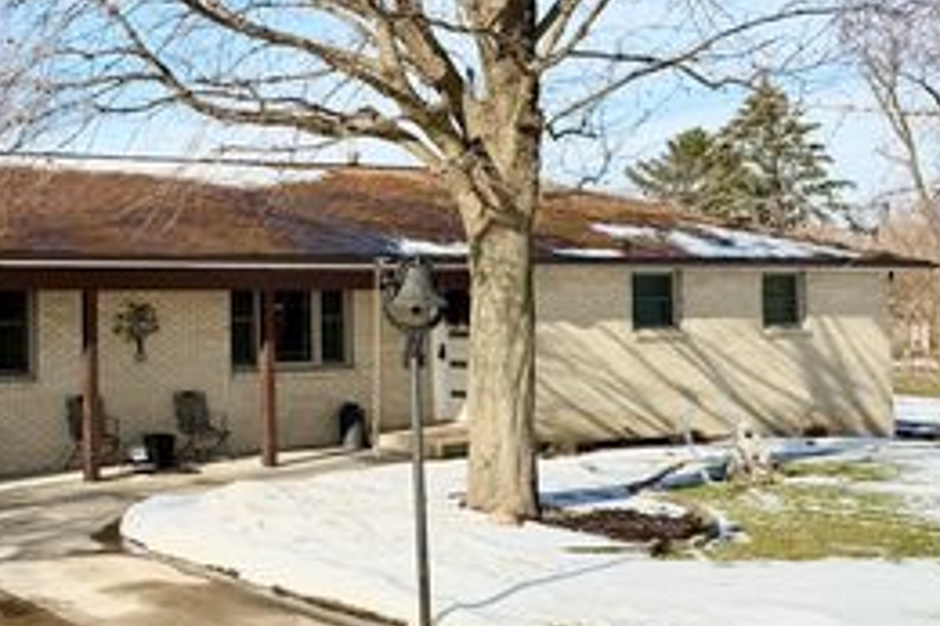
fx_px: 1252
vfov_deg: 28.0
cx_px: 69
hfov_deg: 38.0
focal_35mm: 48
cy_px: 255
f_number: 1.78
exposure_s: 1/5319
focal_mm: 6.76
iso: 80
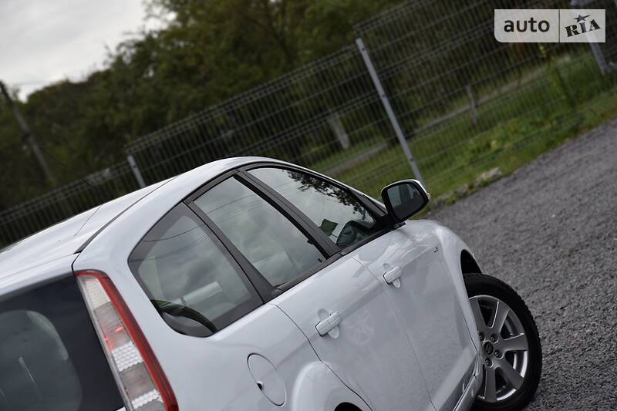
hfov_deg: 17.1
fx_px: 2056
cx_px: 308
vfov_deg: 11.4
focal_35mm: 120
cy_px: 206
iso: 200
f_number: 6.3
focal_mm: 120
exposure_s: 1/640
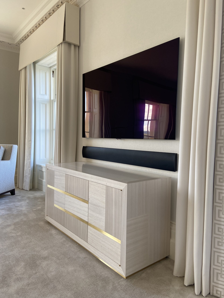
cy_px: 149
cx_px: 112
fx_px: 224
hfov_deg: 53.1
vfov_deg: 67.3
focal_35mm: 26
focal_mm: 4.25
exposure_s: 1/121
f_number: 1.8
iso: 64
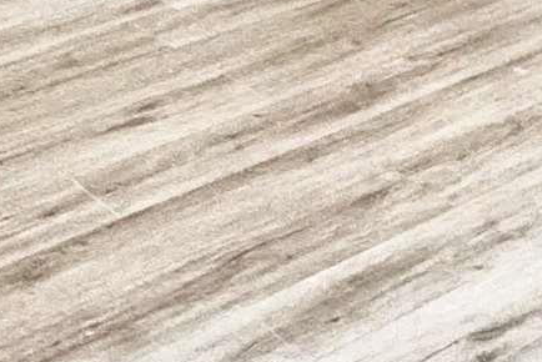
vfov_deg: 11.0
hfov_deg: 18.9
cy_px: -528
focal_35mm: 103
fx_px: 1552
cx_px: 612
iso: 200
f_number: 2.2
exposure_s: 1/60
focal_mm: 2.22
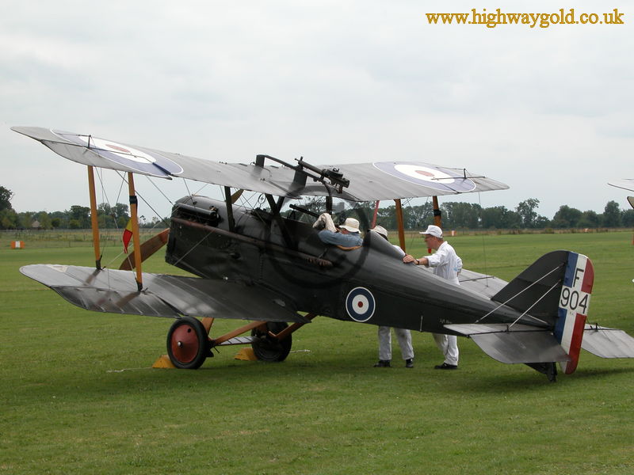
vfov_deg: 19.9
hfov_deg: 26.3
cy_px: 238
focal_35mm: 74
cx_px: 317
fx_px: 1355
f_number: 6.7
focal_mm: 18.8
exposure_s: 1/267
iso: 100
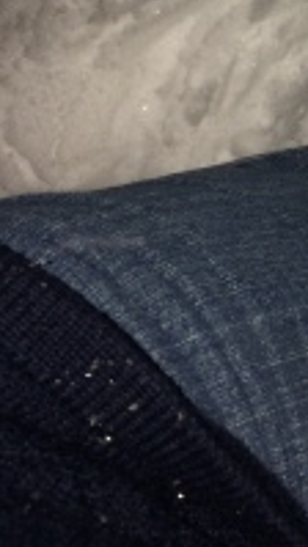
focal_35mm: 82
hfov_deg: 13.8
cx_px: 472
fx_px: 1190
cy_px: 52
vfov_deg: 25.1
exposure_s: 1/46
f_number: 2.2
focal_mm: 4.12
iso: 32
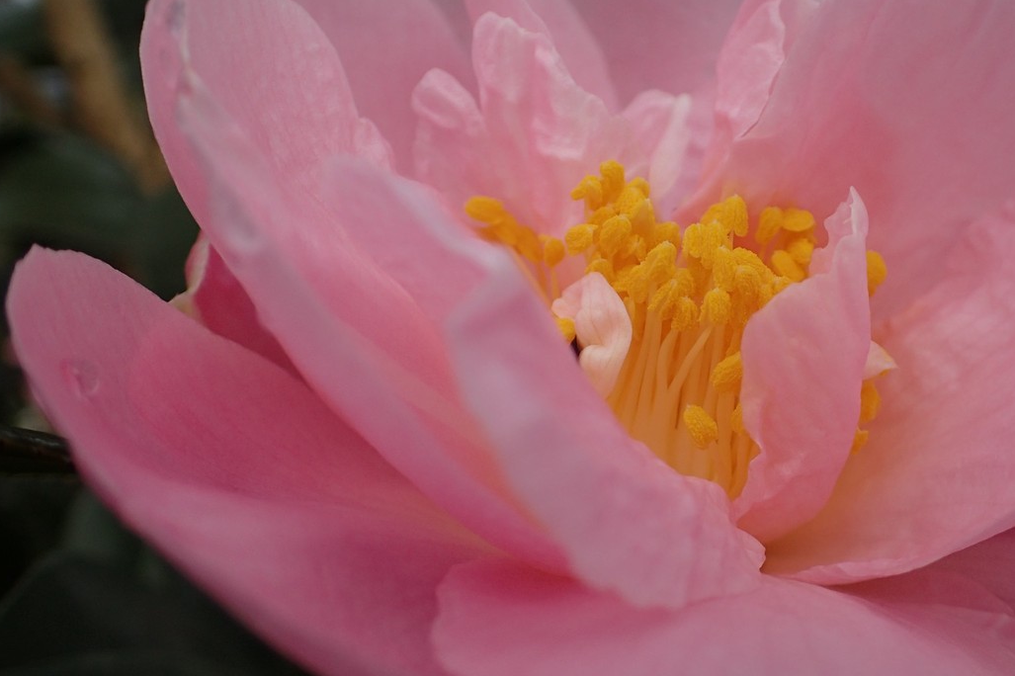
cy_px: 302
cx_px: 658
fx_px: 1184
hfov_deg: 45.8
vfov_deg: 31.8
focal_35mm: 42
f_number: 2.3
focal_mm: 5.5
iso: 100
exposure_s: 1/640
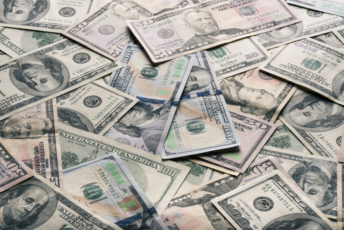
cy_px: 115
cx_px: 172
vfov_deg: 13.1
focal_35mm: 105
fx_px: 1004
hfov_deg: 19.4
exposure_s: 1/250
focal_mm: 105
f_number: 36
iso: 640
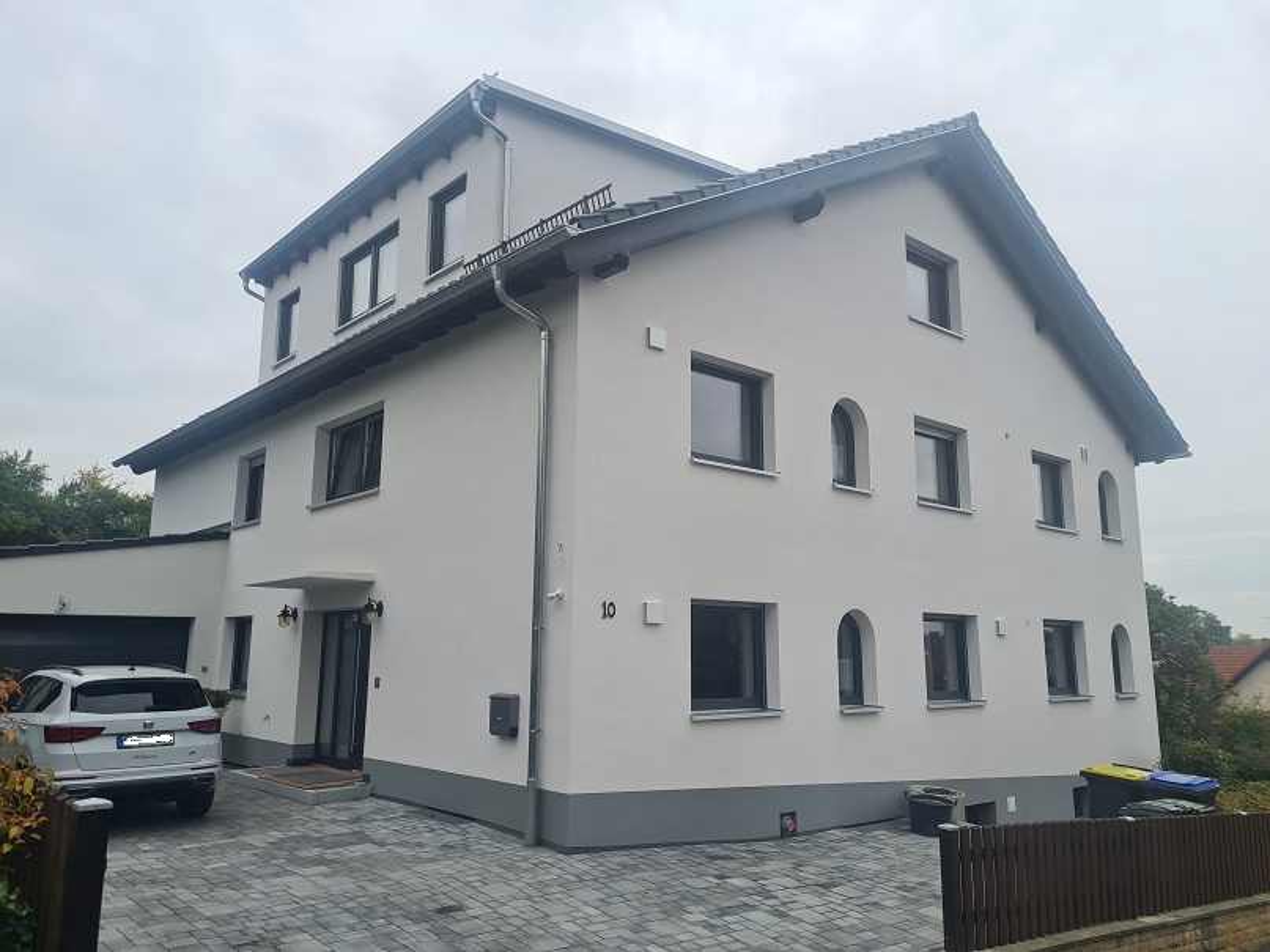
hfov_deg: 67.3
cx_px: 635
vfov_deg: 53.1
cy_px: 476
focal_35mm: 26
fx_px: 954
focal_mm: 5.4
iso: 50
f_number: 1.8
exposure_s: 1/1072
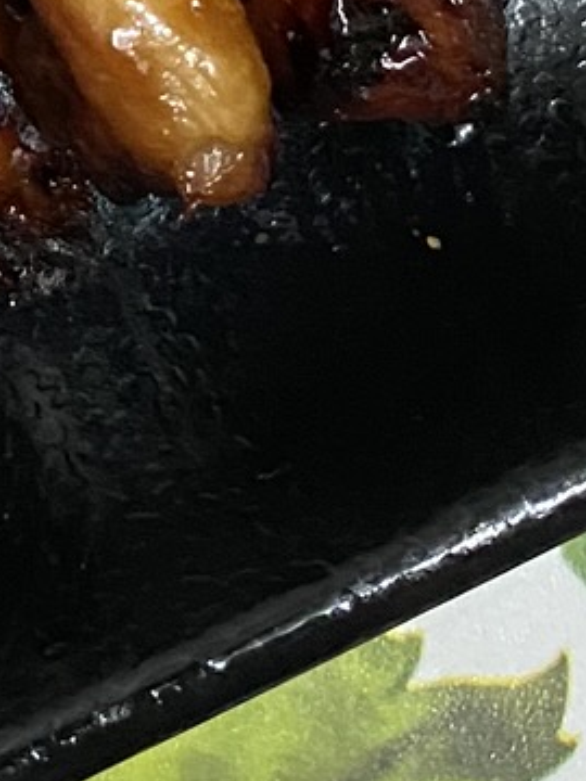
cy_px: -833
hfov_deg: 9.7
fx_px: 3341
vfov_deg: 11.8
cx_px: -362
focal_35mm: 148
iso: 400
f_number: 1.8
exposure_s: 1/33
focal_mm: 4.25
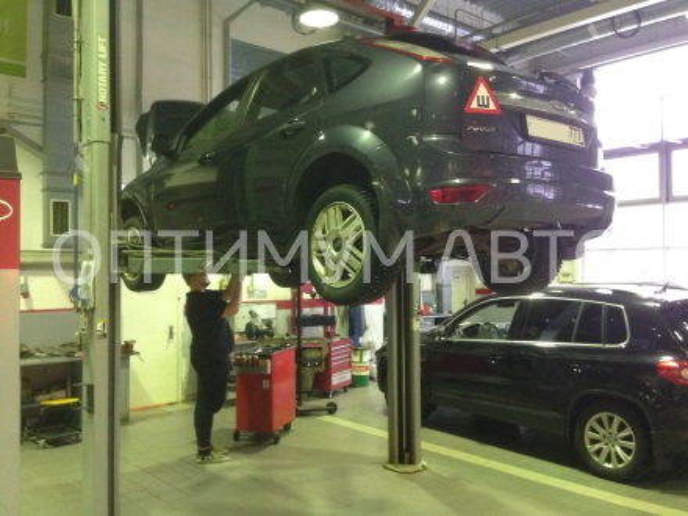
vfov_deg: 42.9
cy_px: 258
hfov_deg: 55.4
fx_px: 656
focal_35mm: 33
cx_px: 344
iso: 320
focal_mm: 4.12
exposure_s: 1/20
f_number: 2.4
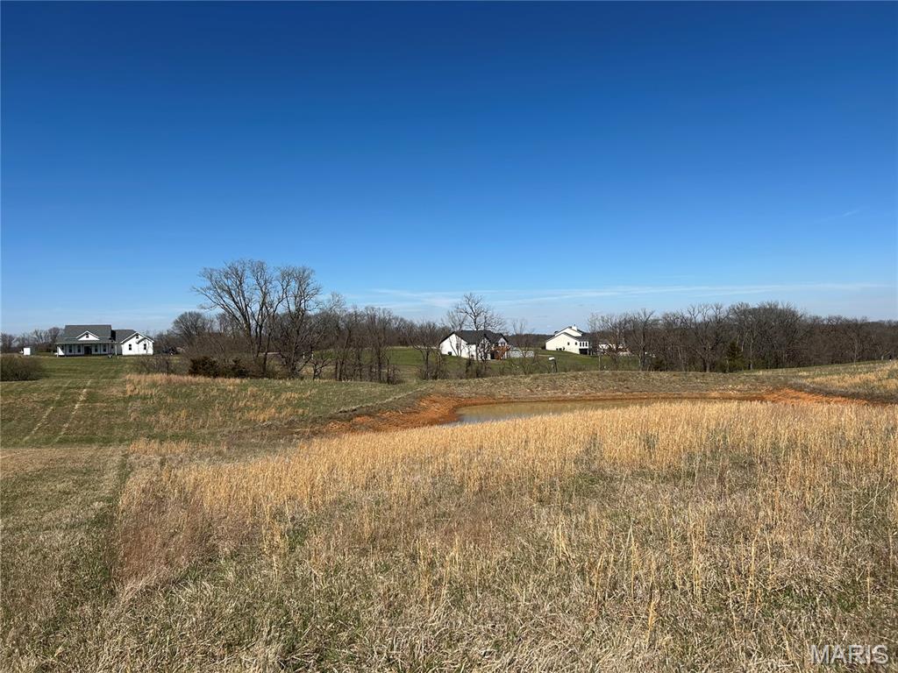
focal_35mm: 26
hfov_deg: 67.3
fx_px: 674
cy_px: 336
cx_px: 449
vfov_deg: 53.1
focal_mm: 5.7
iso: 50
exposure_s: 1/6579
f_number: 1.5
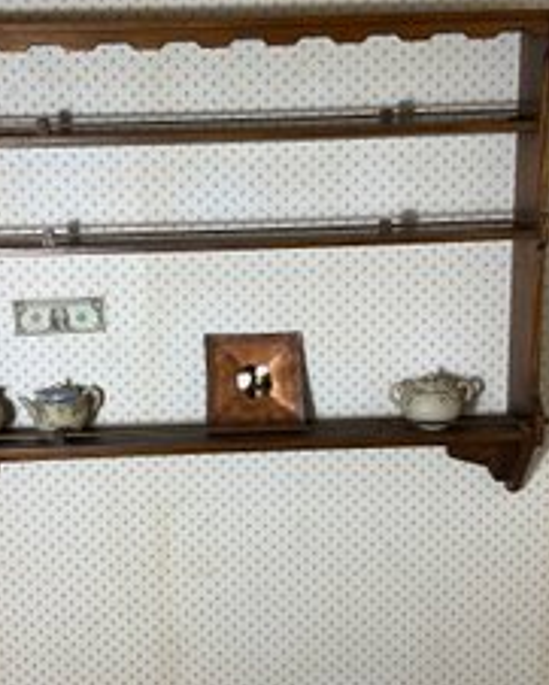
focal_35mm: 43
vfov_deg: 42.9
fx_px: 873
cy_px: 335
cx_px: 208
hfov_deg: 34.7
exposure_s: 1/100
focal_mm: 3
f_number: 1.8
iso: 40
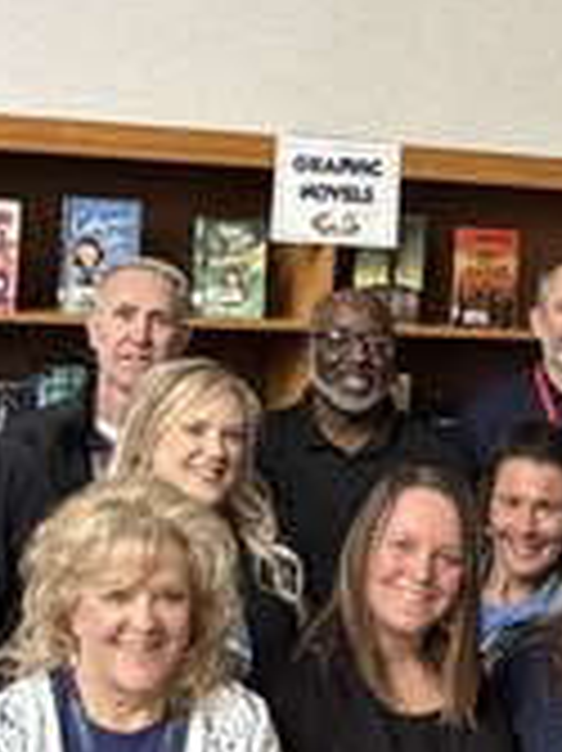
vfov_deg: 22.8
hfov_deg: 17.1
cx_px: 333
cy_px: 338
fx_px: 1864
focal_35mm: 86
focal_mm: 2.22
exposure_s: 1/120
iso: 320
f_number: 2.2
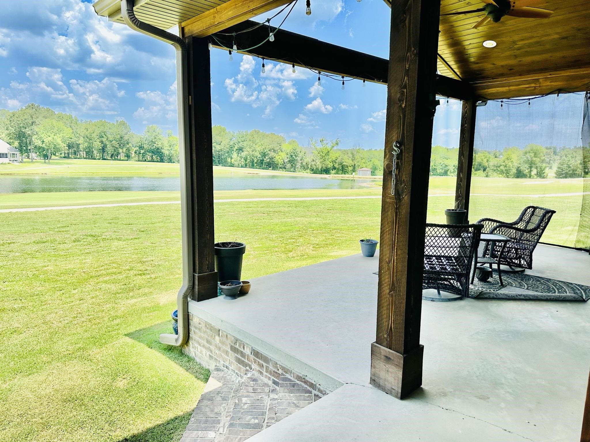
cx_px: 295
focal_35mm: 24
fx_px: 409
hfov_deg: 71.6
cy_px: 221
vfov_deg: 56.8
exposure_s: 1/2882
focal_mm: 6.86
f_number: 1.78
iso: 80
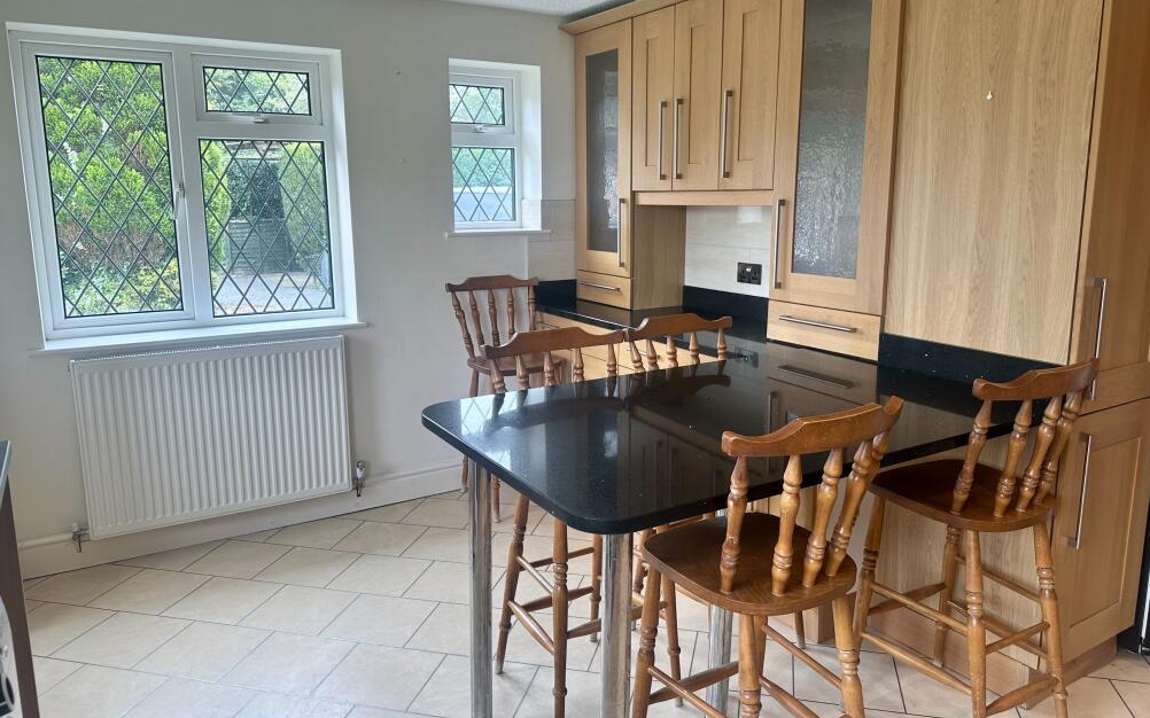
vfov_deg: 47.5
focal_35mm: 26
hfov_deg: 70.4
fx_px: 815
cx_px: 586
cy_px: 333
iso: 64
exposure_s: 1/100
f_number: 1.78
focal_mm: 6.86
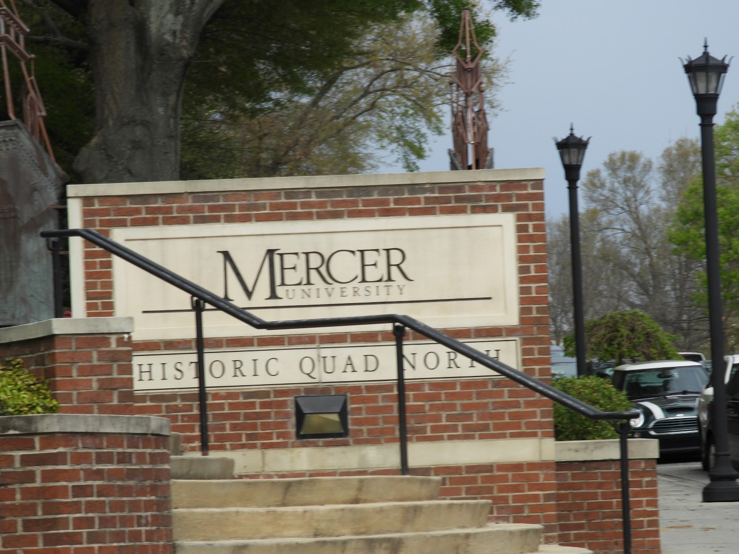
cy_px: 277
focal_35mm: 180
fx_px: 3843
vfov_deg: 8.2
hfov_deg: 11.0
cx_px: 370
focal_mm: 32.2
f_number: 5.3
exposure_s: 1/400
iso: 100
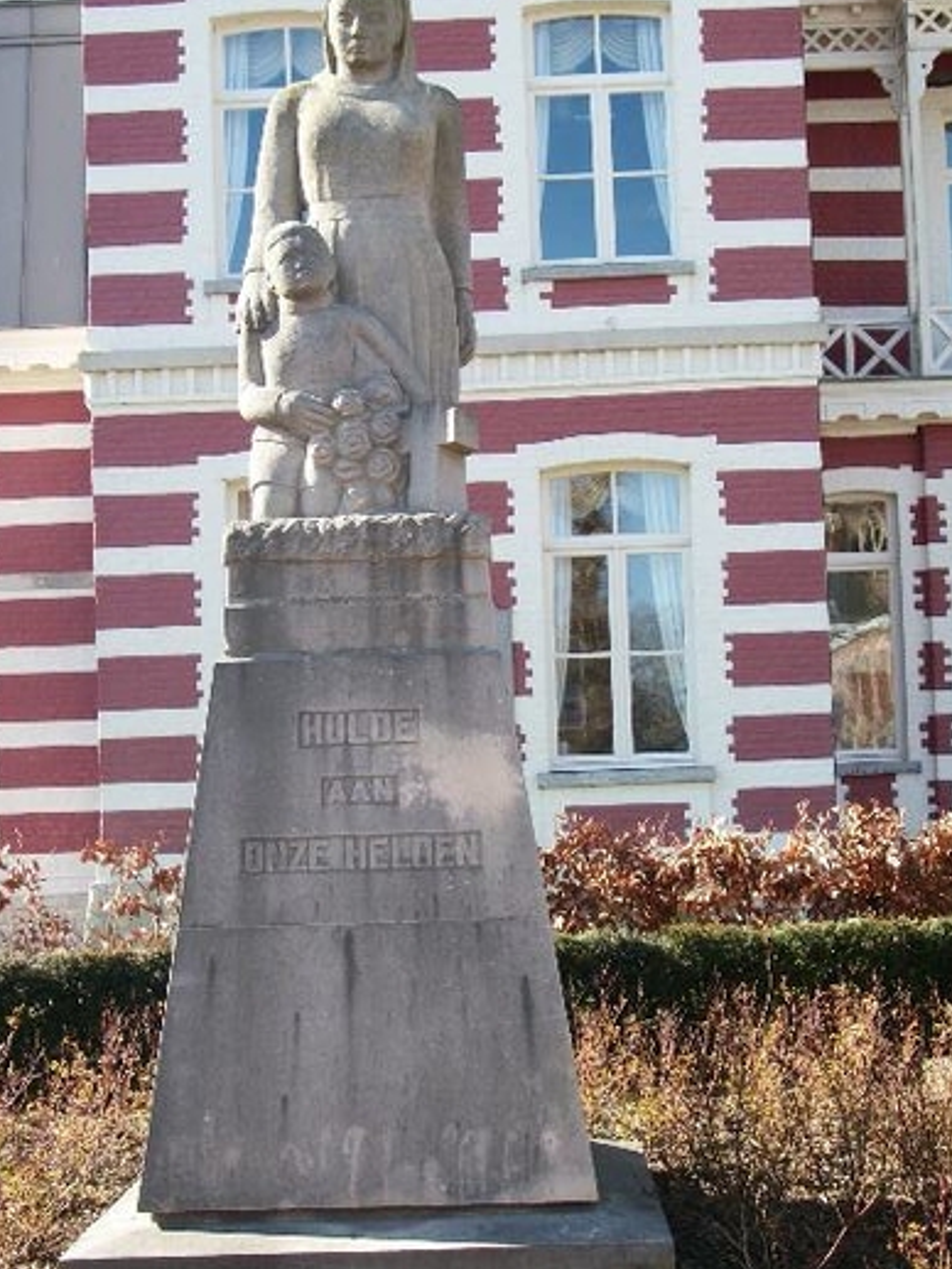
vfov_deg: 33.2
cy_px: 626
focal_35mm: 58
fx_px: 2126
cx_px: 498
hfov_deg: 25.2
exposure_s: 1/200
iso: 80
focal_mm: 8.8
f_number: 3.6
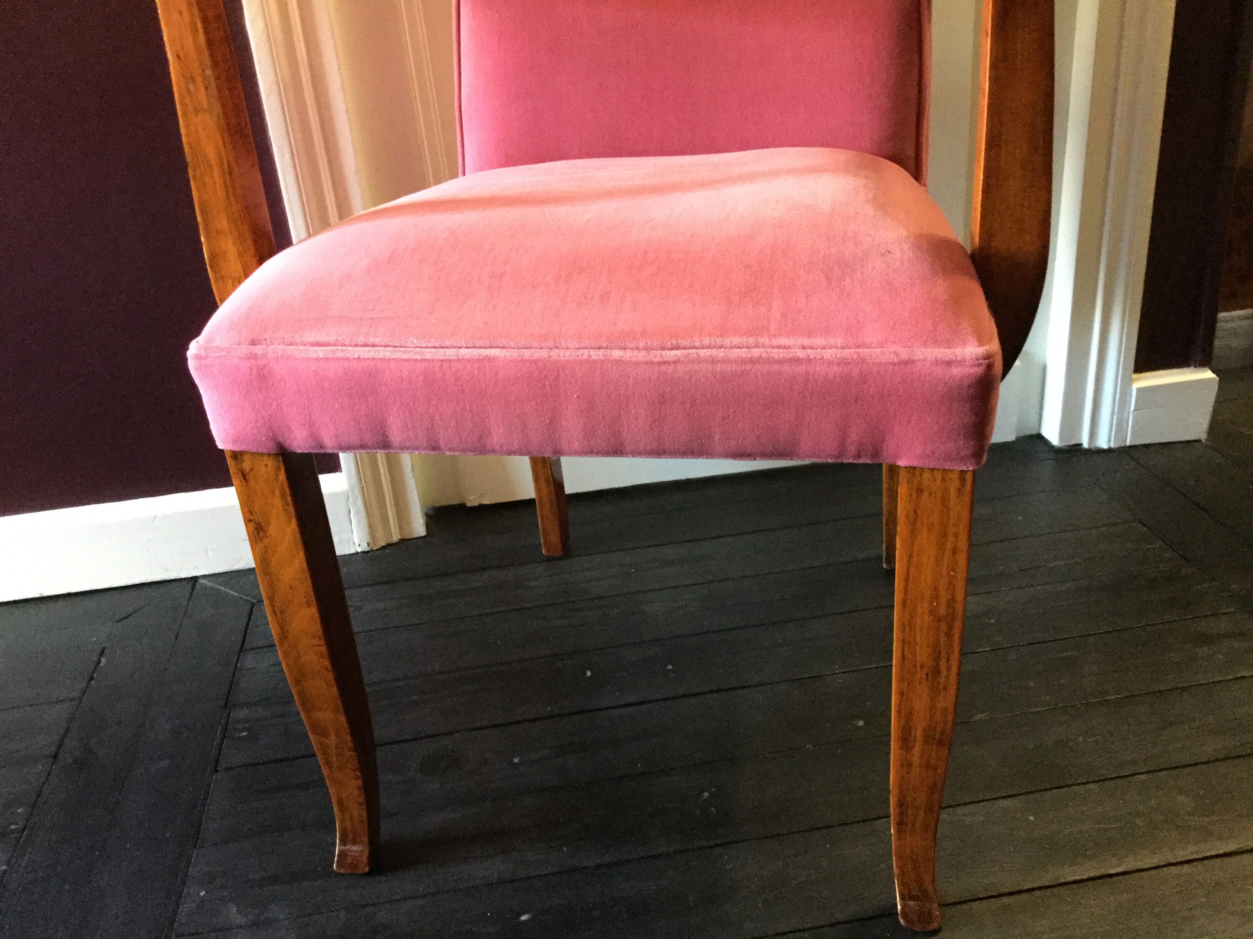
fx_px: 1122
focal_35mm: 31
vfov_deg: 45.4
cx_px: 626
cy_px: 470
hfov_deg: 58.4
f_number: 2.4
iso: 400
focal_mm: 3.3
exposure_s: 1/17
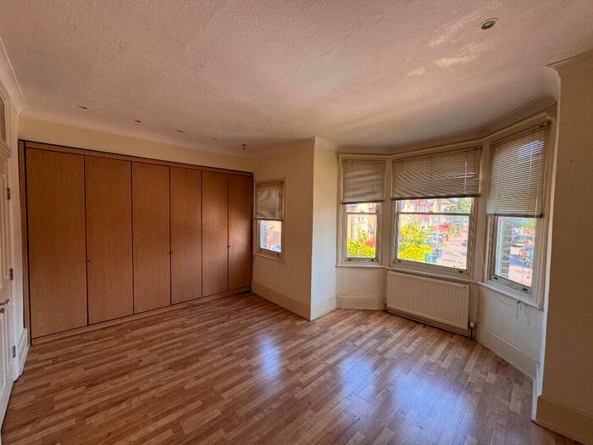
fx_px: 240
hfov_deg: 102.1
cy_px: 222
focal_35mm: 14
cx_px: 296
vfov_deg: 85.7
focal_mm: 2.22
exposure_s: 1/99
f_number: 2.2
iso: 80
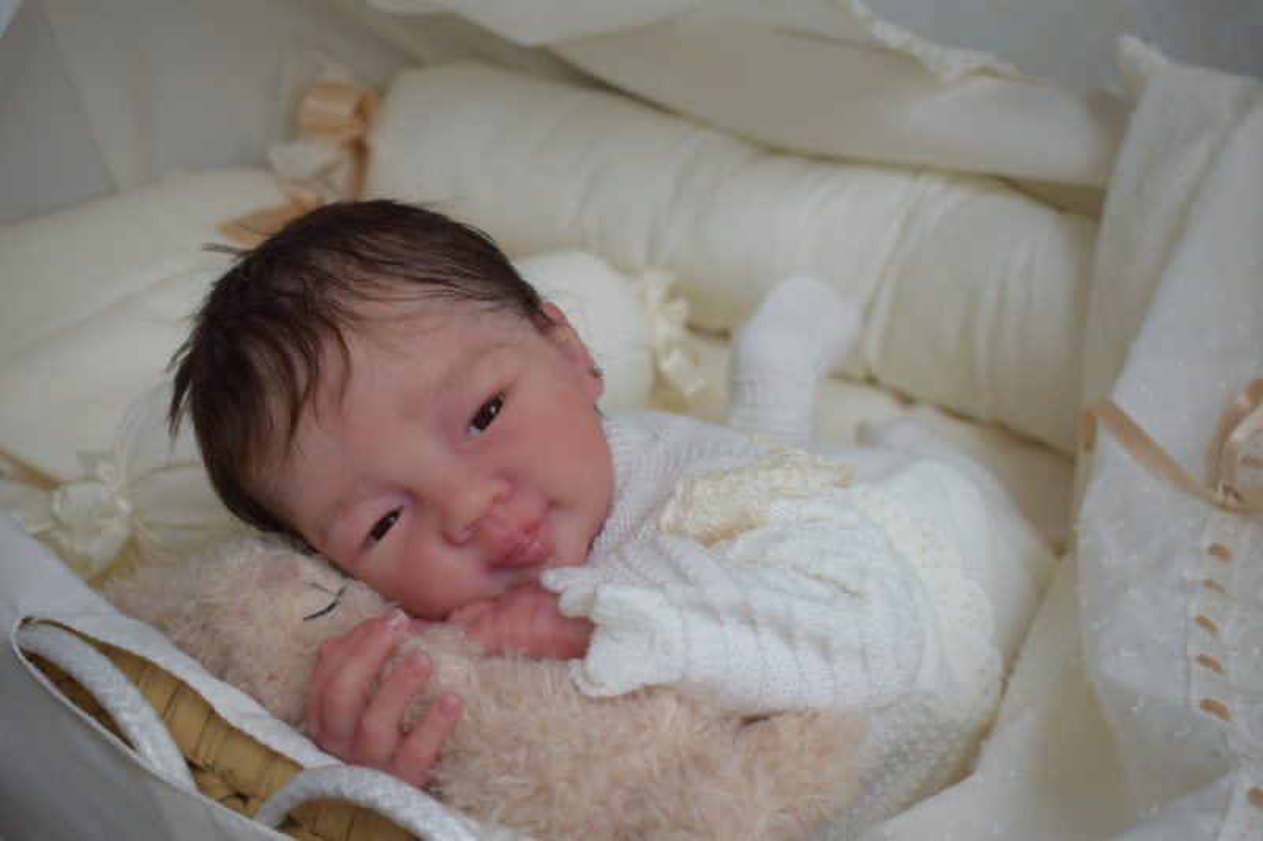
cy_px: 420
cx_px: 632
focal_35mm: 46
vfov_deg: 28.9
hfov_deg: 42.3
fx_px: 1631
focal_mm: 31
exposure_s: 1/100
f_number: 5
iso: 400
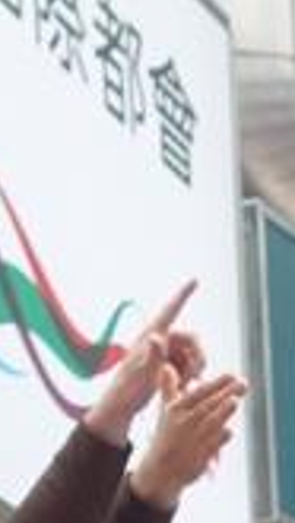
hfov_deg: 4.2
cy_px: 1693
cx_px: 1145
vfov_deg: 6.9
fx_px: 3804
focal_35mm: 274
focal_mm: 8.8
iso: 320
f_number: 4
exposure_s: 1/200
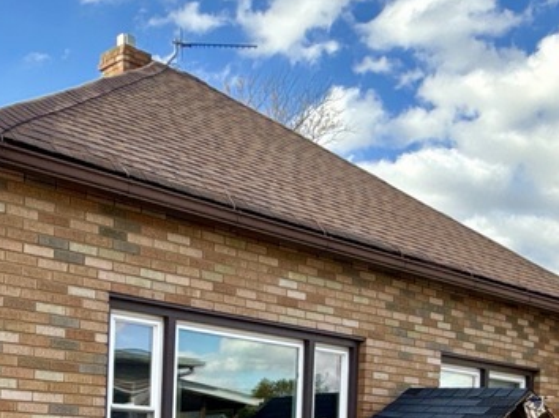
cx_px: 306
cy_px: 472
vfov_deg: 23.8
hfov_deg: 33.8
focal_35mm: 57
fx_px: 920
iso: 64
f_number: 2.2
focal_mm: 2.22
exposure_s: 1/672
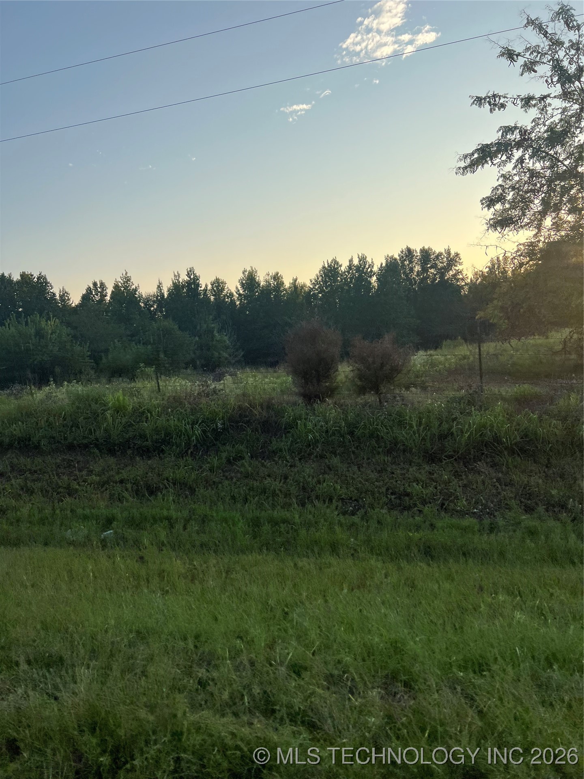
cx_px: 292
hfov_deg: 53.1
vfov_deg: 67.3
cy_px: 390
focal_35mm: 26
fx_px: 585
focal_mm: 5.7
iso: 50
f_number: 1.5
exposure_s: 1/1645
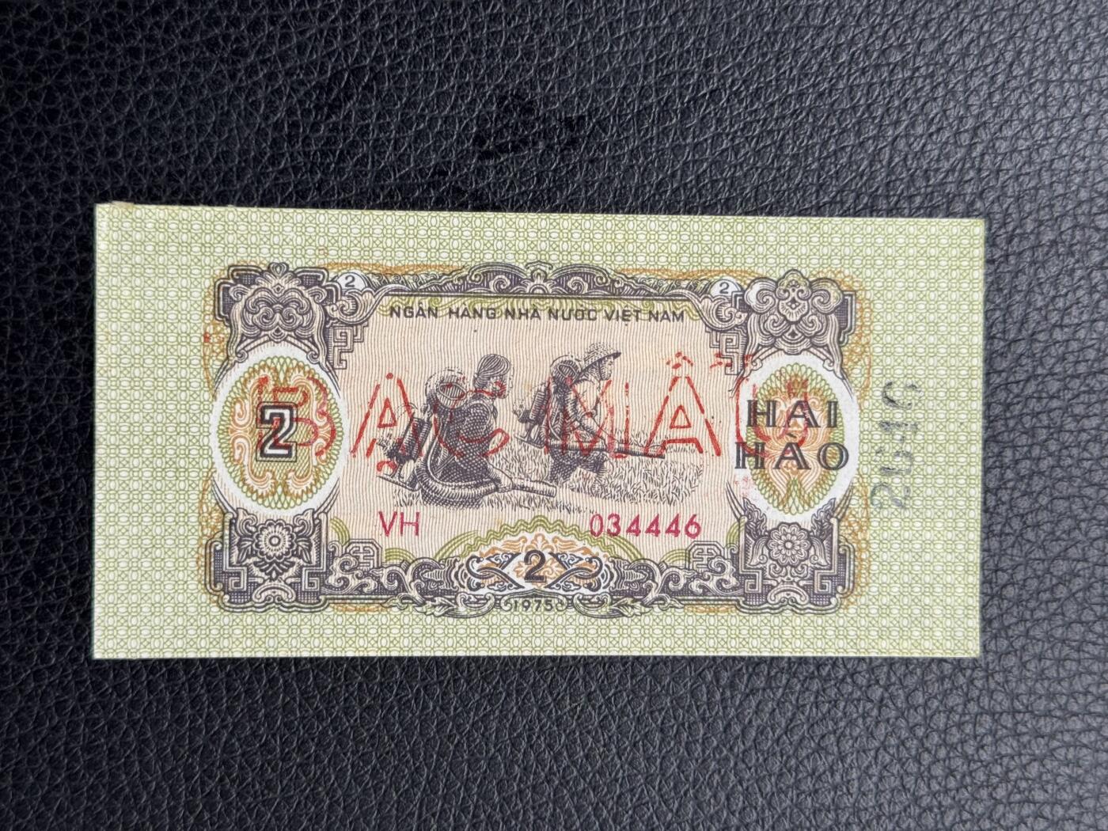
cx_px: 554
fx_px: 1536
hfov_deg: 39.7
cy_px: 416
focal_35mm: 48
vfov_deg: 30.3
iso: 64
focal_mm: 6.76
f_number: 1.78
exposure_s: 1/121
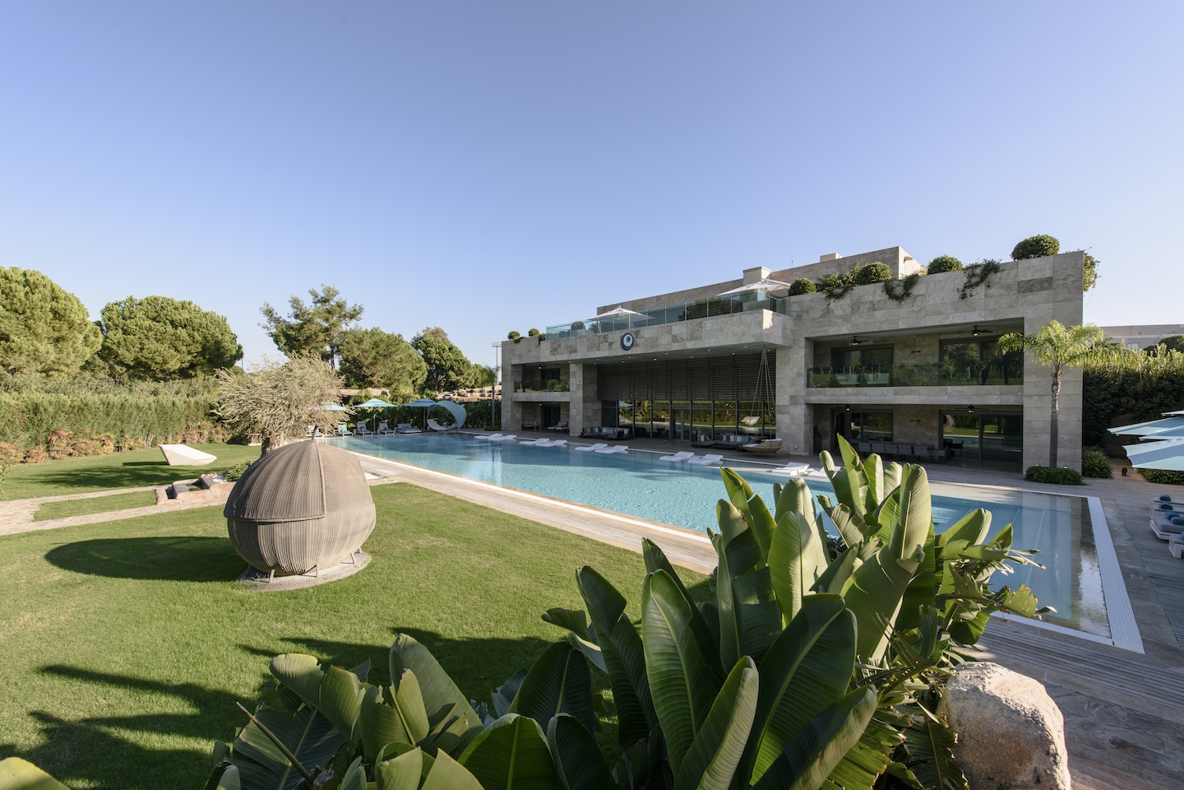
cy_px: 395
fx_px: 460
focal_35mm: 14
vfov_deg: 81.2
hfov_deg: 104.3
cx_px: 592
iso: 100
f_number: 11
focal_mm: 14
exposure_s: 1/100
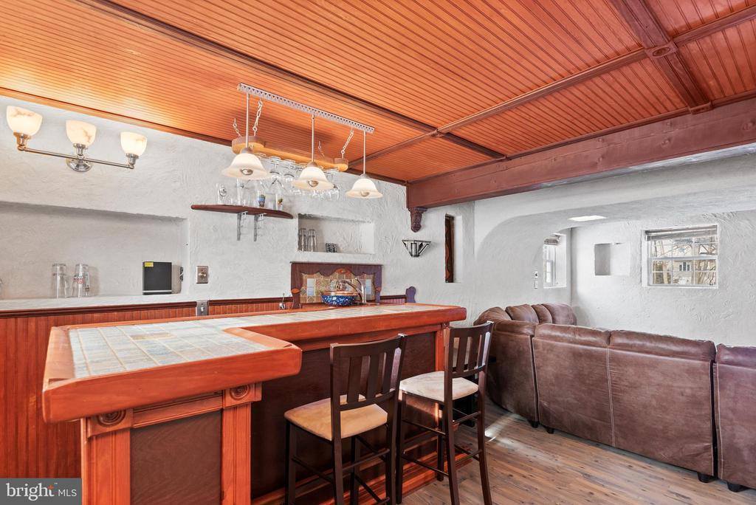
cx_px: 378
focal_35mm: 17
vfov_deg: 70.5
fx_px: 357
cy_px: 252
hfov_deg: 93.2
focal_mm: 17
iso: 400
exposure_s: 1/2.5
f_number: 6.3
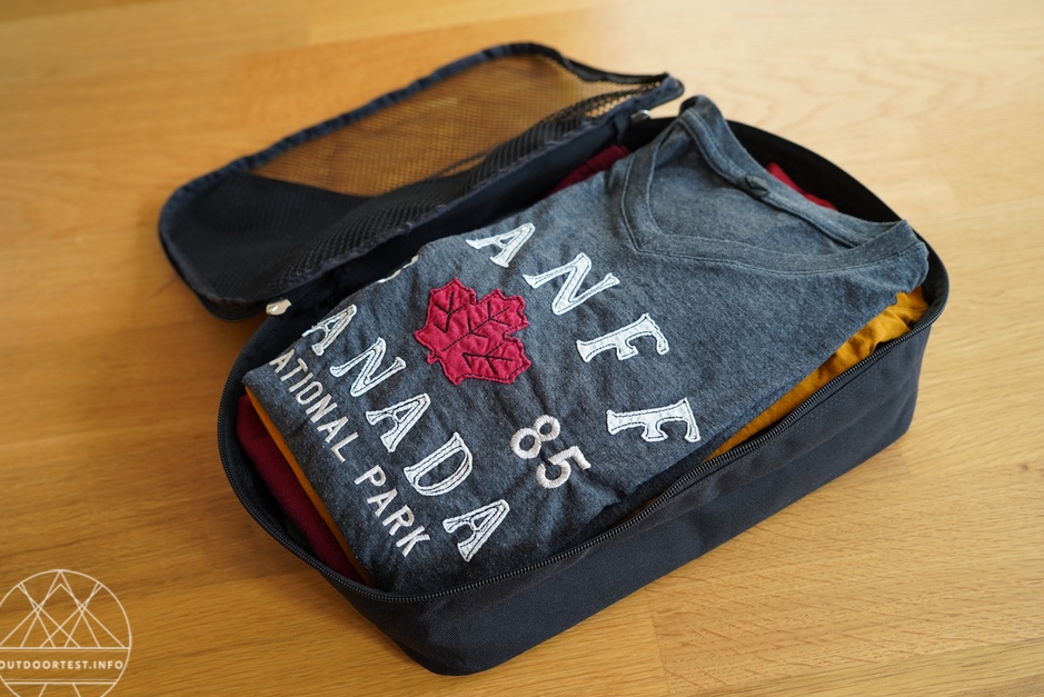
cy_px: 364
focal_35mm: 33
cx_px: 503
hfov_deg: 57.2
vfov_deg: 40.0
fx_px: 957
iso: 400
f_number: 4.5
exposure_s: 1/40
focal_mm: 31
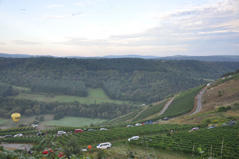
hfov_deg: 51.3
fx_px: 249
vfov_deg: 35.4
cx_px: 120
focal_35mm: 38
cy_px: 80
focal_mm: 25
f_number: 5.6
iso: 220
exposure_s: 1/125
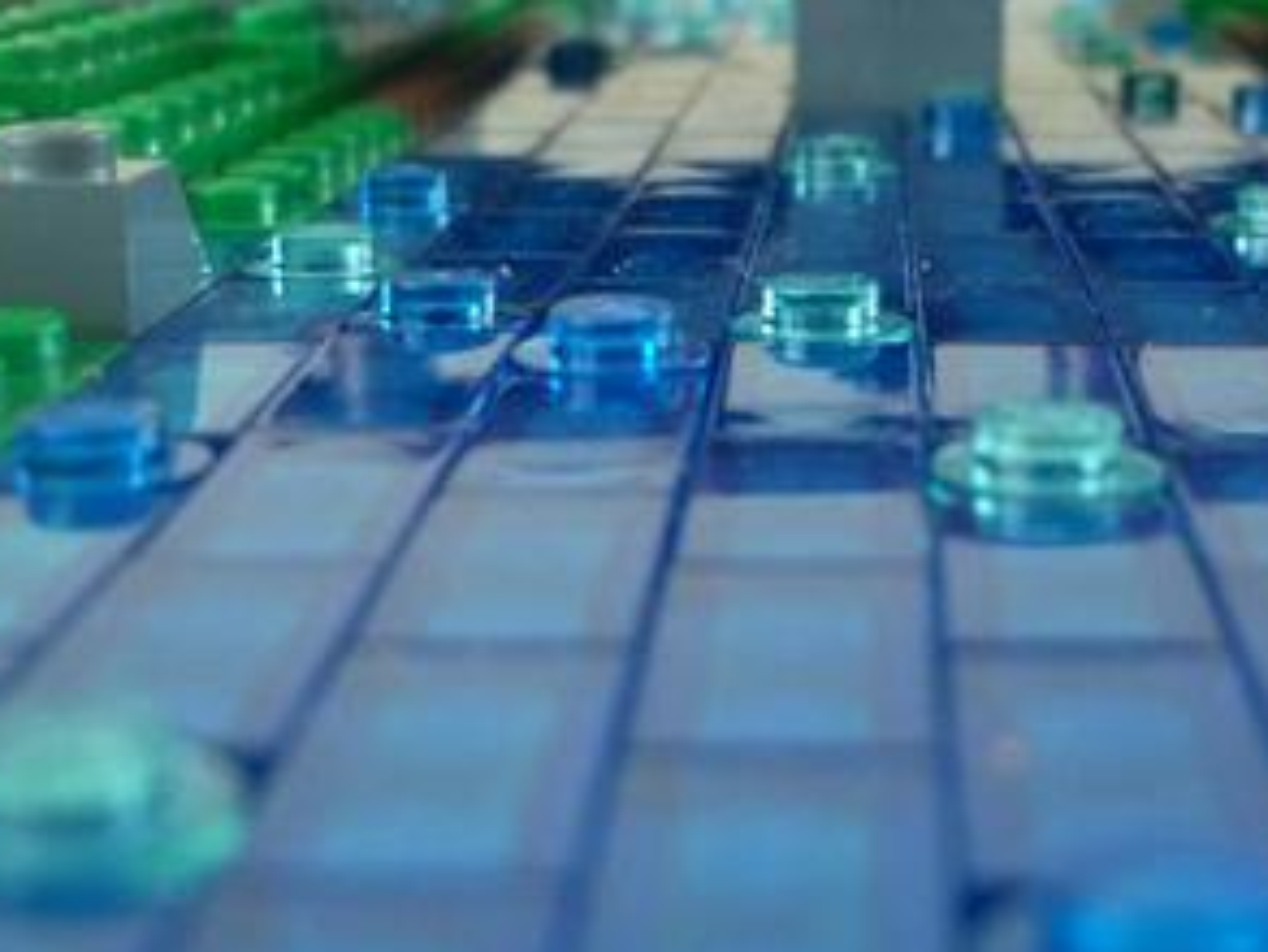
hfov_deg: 26.8
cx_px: 913
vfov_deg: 20.5
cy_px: 480
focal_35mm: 72
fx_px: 2638
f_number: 2.8
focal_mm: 5.5
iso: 400
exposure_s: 1/10
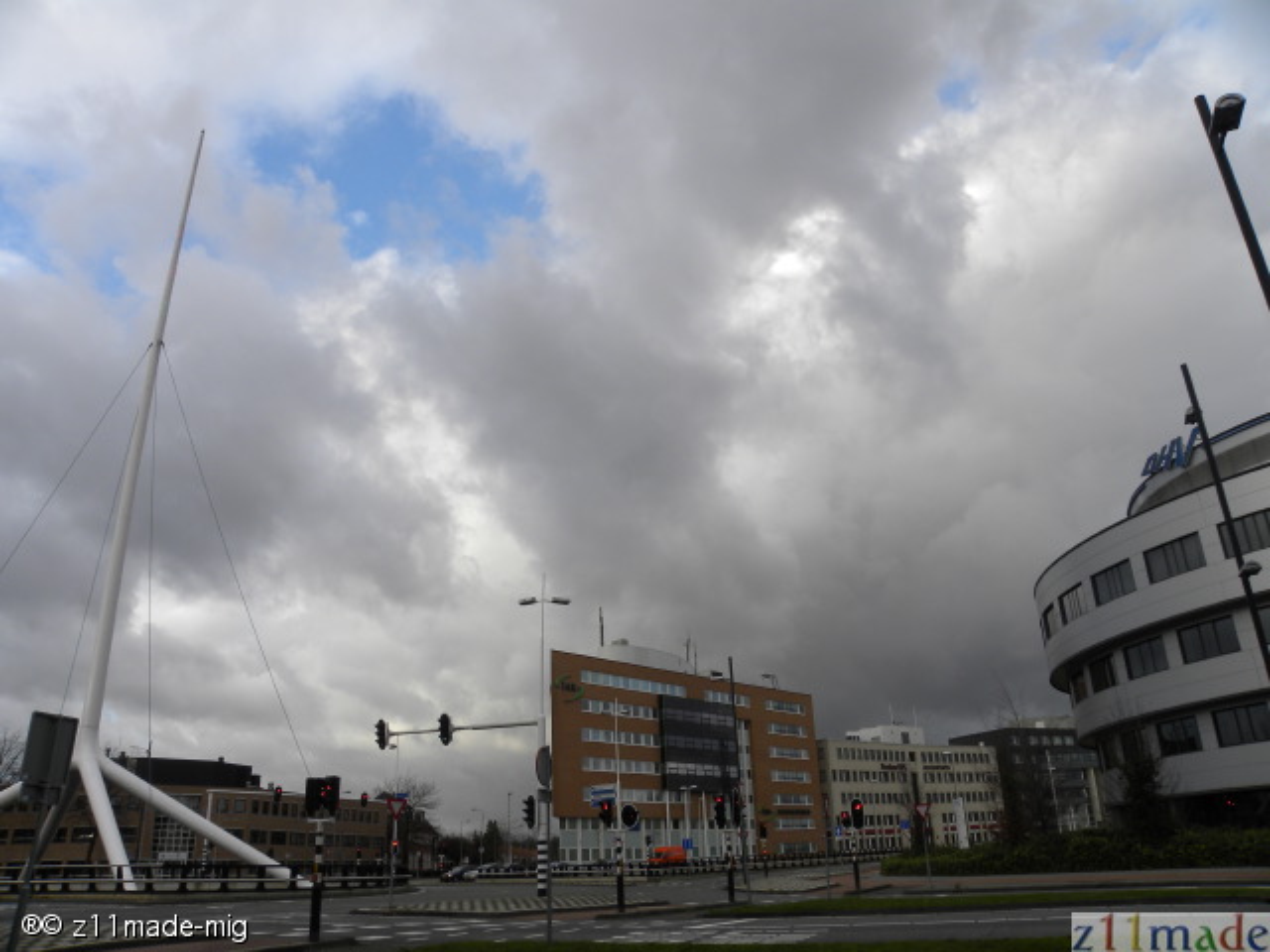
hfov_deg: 67.3
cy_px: 476
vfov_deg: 53.1
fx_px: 954
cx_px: 635
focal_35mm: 26
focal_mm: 4.6
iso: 64
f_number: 5
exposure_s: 1/190
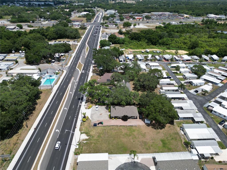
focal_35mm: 24
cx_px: 114
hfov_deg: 71.6
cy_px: 85
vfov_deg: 56.8
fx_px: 157
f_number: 1.7
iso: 150
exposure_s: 1/5000
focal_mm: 6.72
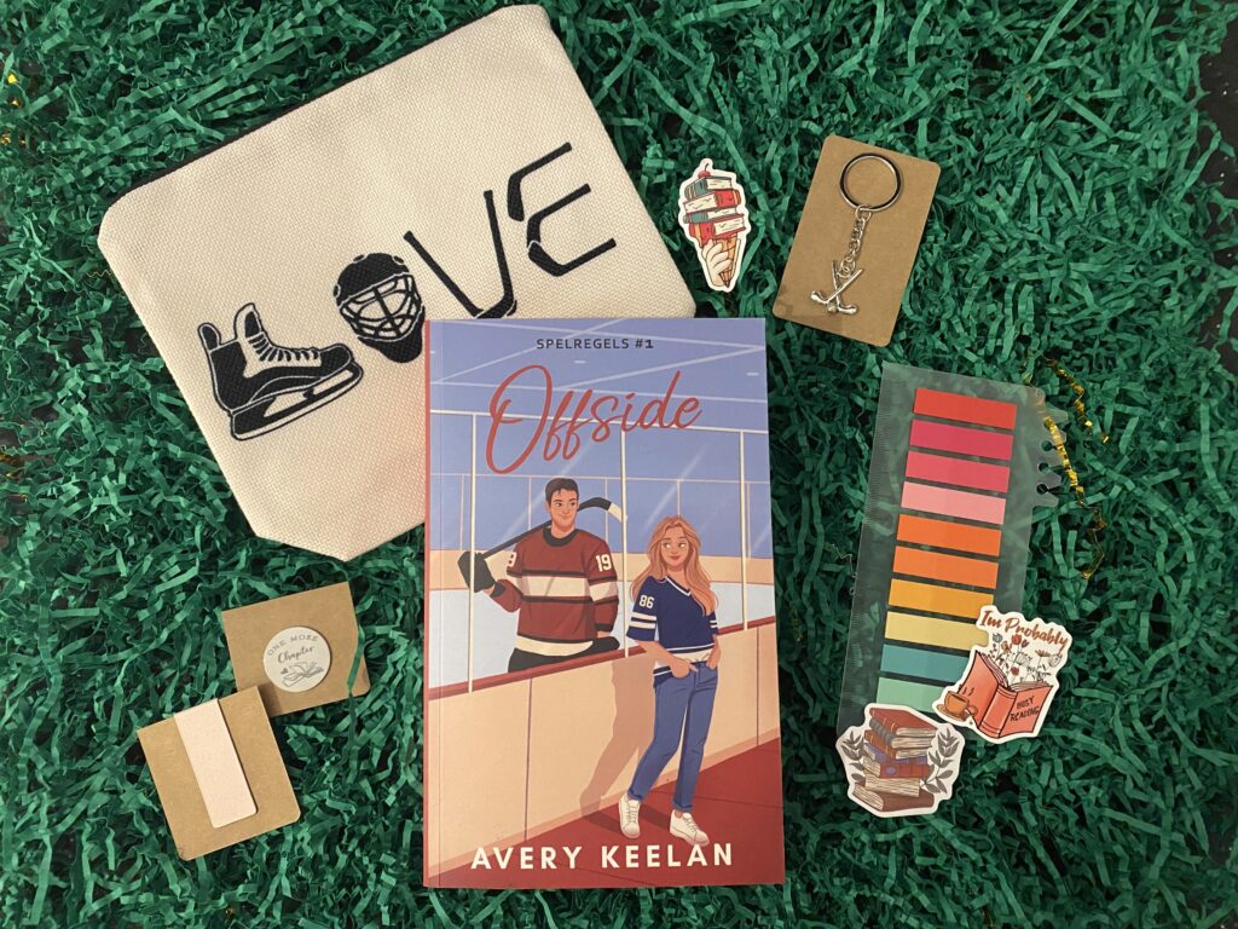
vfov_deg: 53.1
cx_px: 619
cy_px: 464
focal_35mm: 26
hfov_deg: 67.3
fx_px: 930
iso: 640
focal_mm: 4.25
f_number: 1.8
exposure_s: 1/36
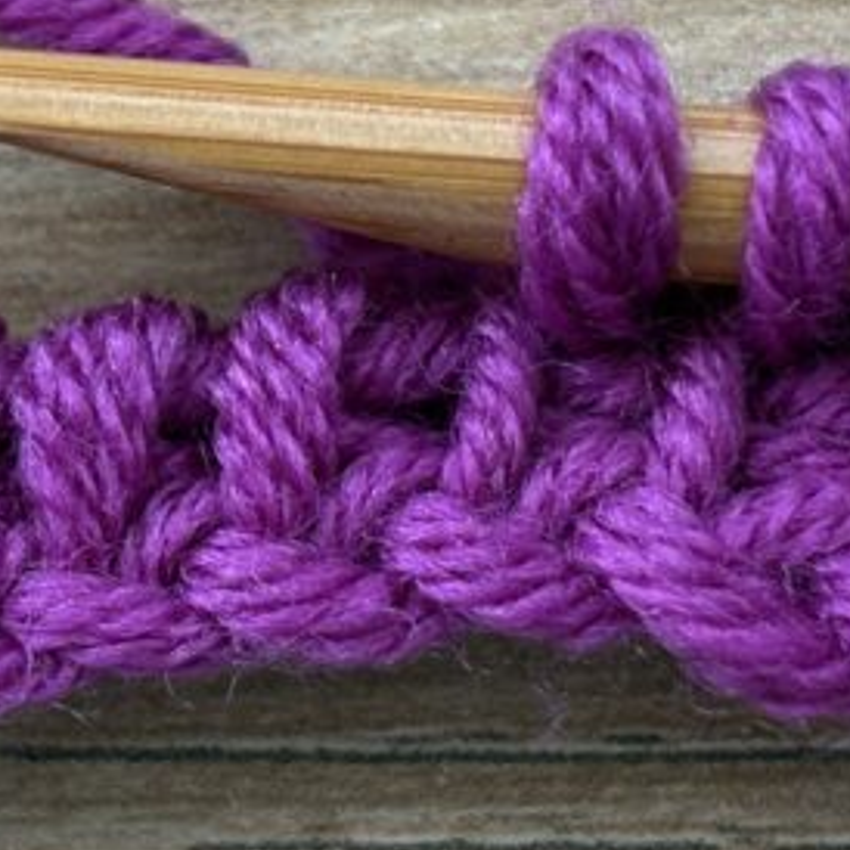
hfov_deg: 10.2
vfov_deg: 10.2
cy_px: 316
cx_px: 518
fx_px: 4778
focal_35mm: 172
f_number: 1.6
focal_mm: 5.96
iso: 160
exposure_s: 1/60
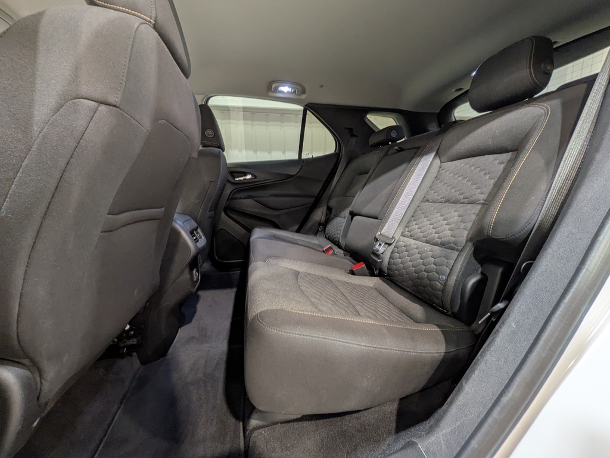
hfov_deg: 102.1
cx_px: 305
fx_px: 247
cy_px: 229
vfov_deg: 85.7
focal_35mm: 14
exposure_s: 1/25
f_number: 2.2
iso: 115
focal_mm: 1.83
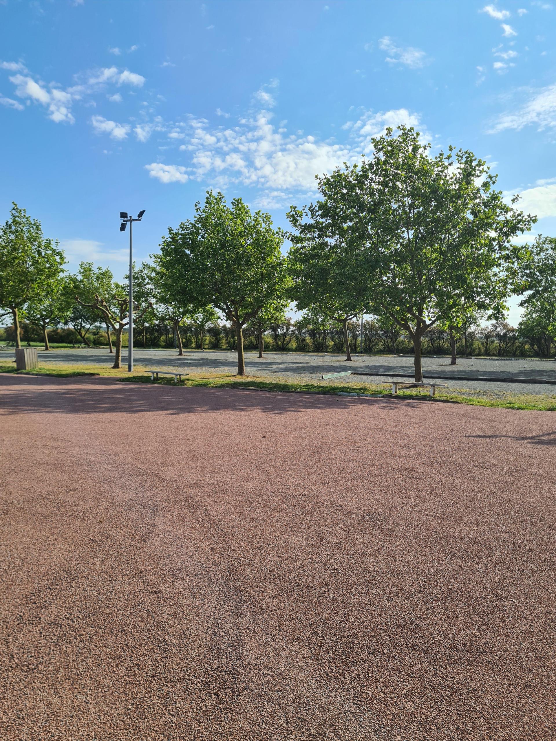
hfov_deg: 53.1
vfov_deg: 67.3
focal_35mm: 26
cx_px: 278
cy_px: 370
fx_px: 557
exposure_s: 1/2968
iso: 50
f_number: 1.8
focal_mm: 5.4
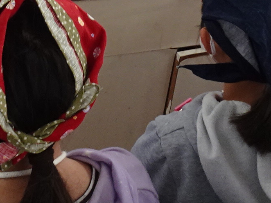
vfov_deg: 14.7
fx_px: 736
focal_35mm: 94
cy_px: -97
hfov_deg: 19.9
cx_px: -28
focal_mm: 4.25
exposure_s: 1/30
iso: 250
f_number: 3.5
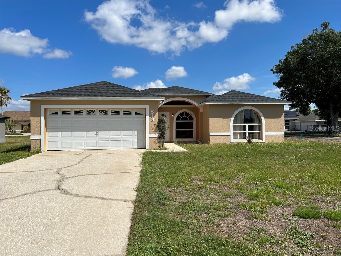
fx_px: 256
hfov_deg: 67.3
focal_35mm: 26
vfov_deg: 53.1
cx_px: 170
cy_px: 128
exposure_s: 1/6993
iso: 50
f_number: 1.5
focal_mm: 5.7
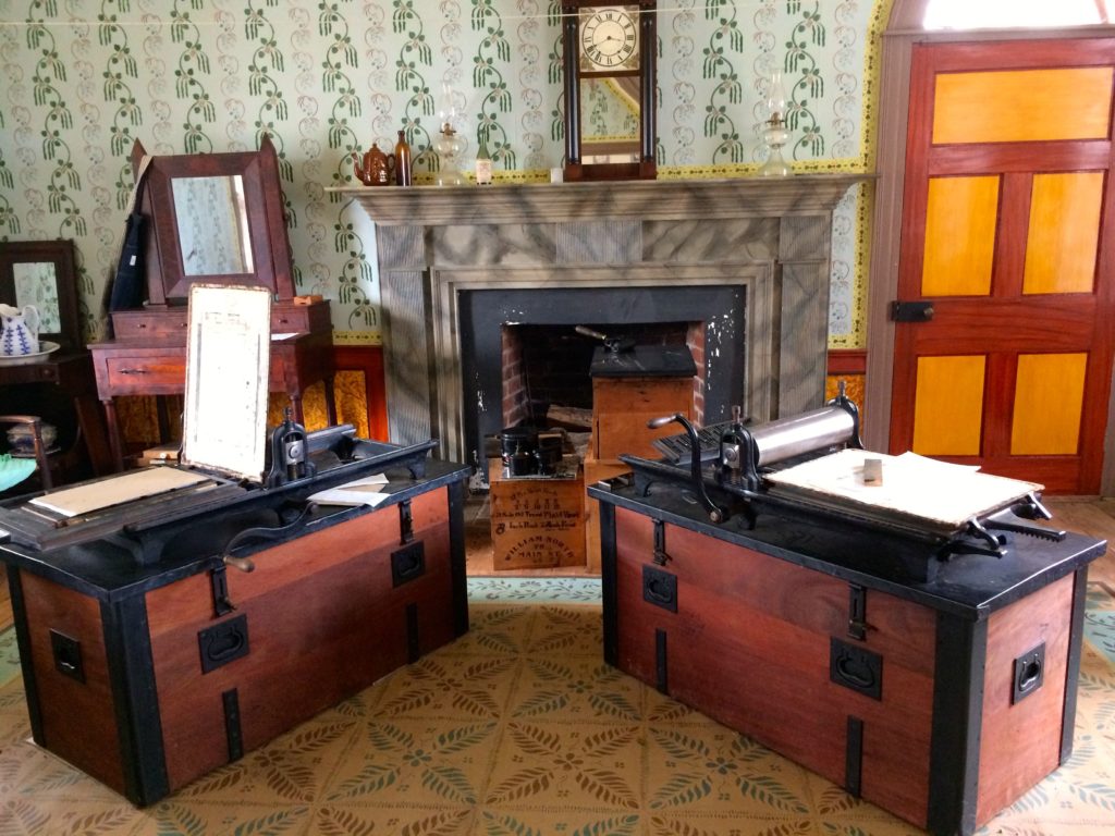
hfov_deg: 61.7
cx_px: 558
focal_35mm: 29
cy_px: 418
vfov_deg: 48.2
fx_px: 934
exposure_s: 1/30
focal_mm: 4.15
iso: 250
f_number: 2.2
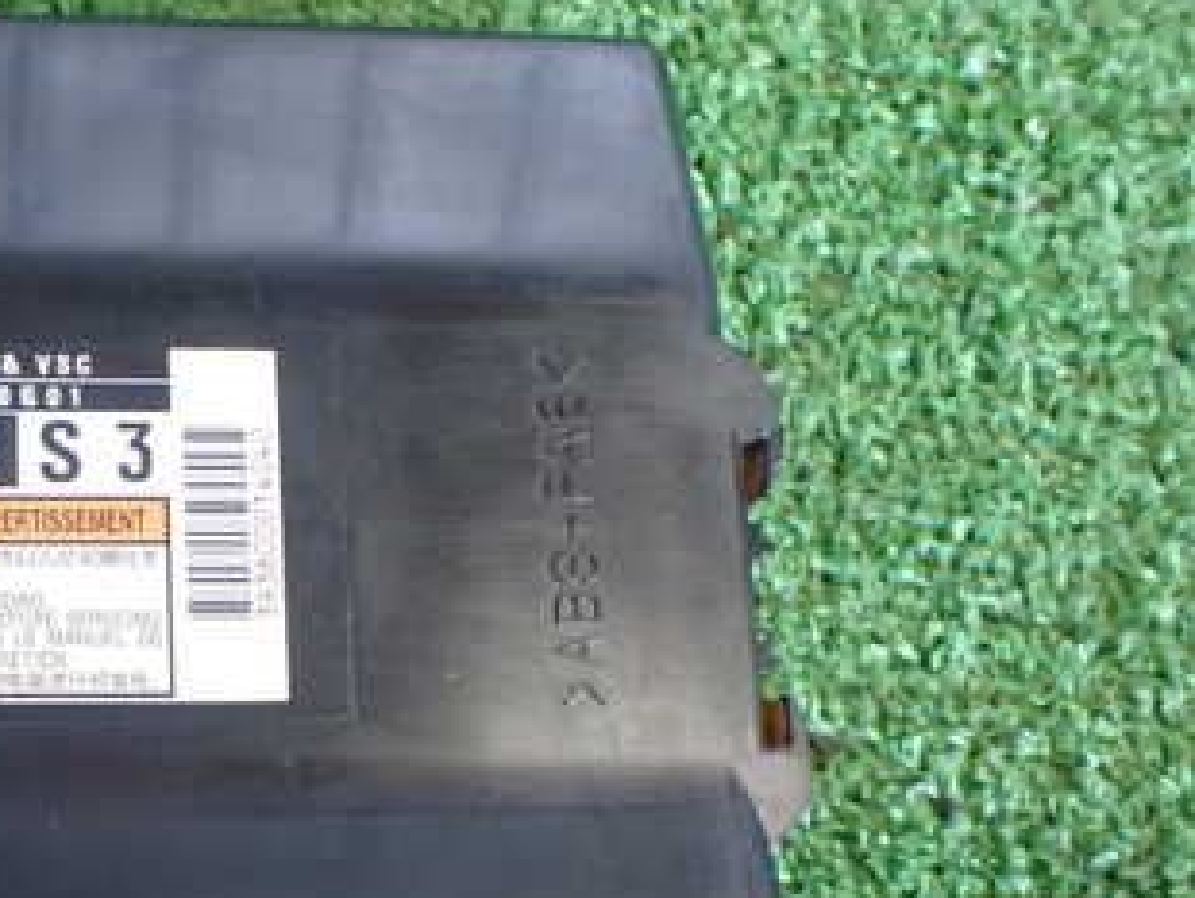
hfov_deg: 31.6
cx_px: 116
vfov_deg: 24.9
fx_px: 2004
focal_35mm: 58
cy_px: 709
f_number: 2.3
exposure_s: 1/60
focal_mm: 5.4
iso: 800
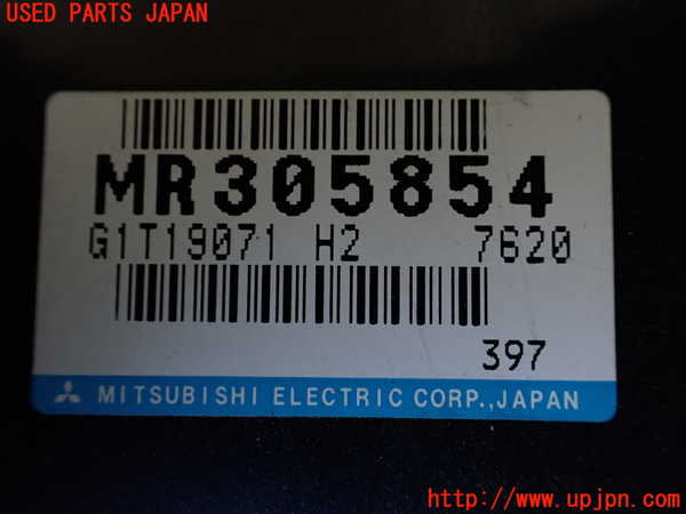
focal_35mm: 30
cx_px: 343
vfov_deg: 46.8
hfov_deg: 60.0
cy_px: 257
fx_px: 595
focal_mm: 5.4
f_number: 2.3
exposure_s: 1/125
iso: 250
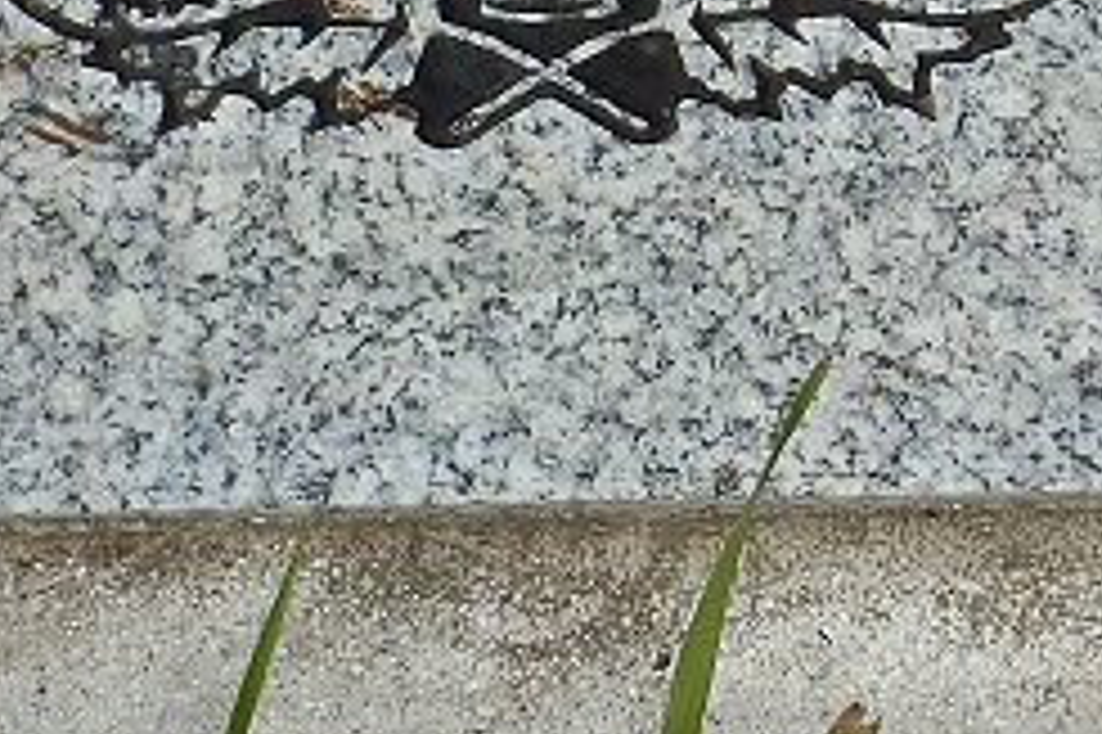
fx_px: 7464
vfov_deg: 5.5
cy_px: -621
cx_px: 1786
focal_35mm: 244
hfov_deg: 8.2
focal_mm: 10.3
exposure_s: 1/500
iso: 80
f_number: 5
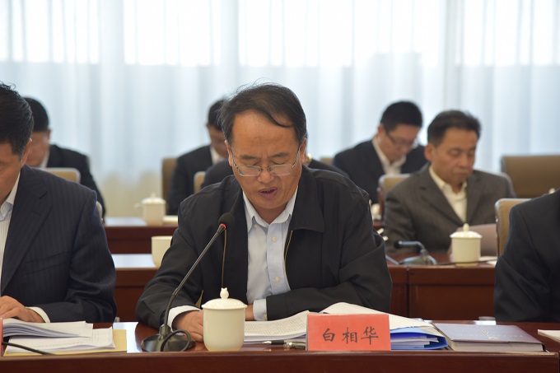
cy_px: 186
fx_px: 1866
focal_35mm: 120
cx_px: 280
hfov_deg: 17.1
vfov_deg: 11.4
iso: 400
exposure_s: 1/80
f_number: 4.5
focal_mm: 120
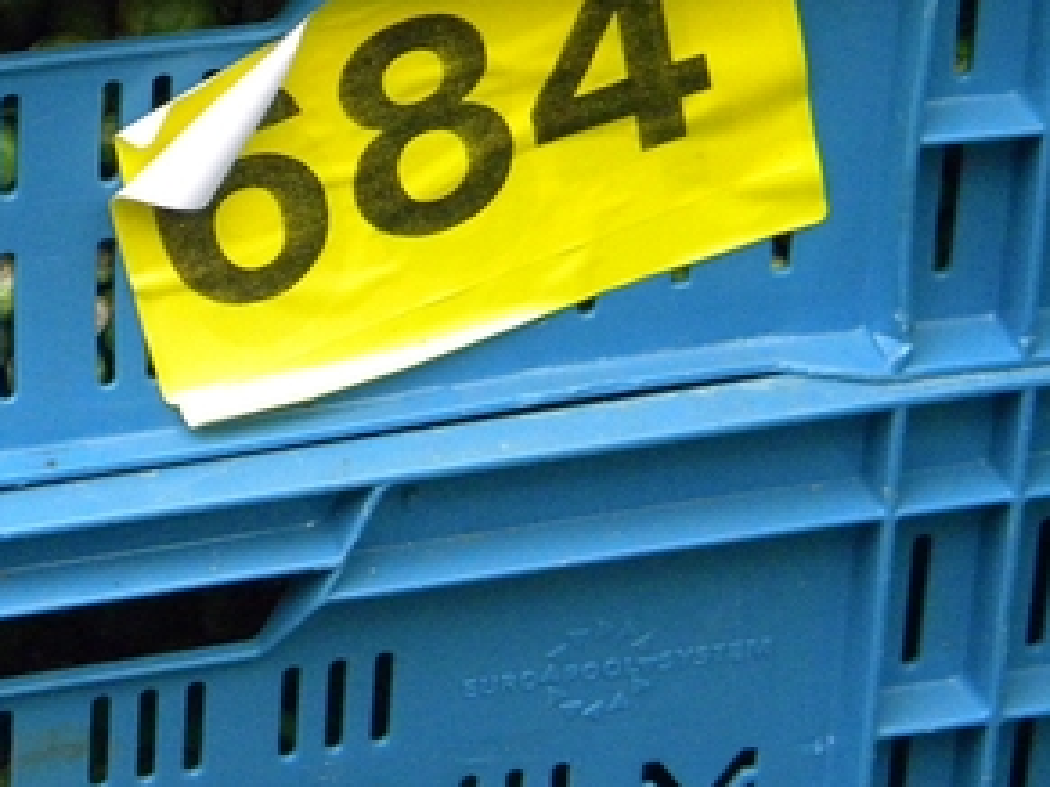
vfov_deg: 8.7
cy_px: 191
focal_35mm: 171
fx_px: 5185
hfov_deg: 11.5
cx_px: 36
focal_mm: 15.1
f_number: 4.5
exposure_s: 1/140
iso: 652
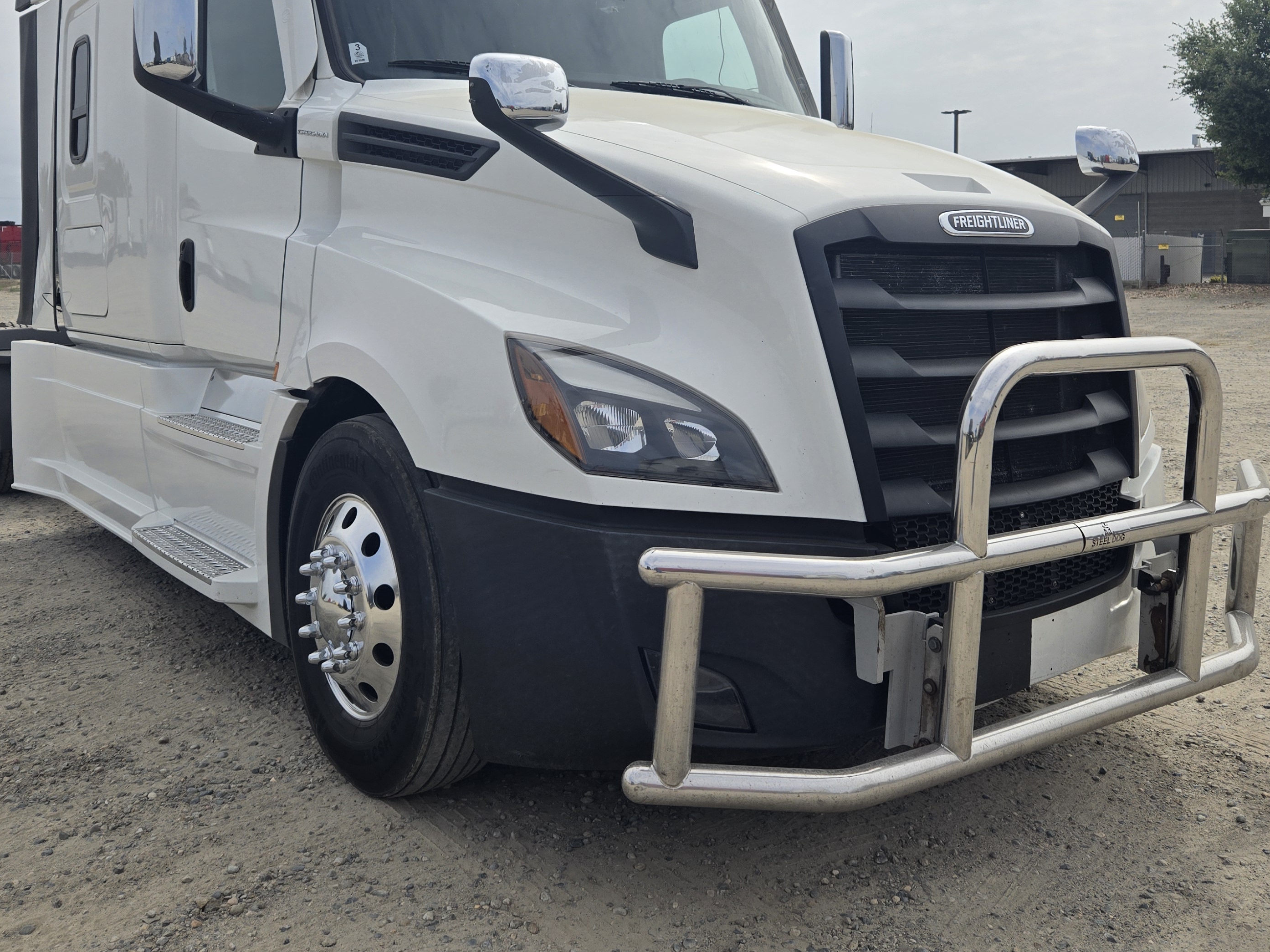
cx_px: 624
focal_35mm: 33
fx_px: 1211
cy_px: 274
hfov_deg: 55.3
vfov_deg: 42.0
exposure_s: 1/3418
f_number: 1.8
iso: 25
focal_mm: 5.4
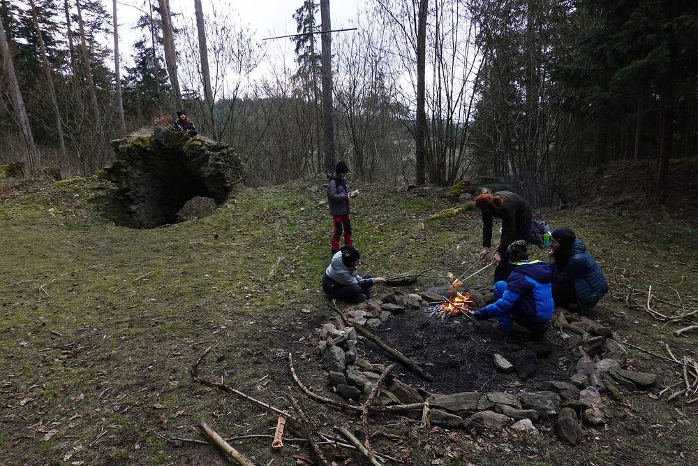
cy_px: 233
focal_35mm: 24
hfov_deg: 73.7
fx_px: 465
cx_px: 349
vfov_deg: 53.1
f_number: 4.5
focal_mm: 9
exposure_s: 1/80
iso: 125
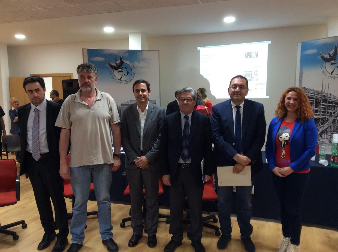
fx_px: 312
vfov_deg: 44.0
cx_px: 169
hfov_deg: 56.9
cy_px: 126
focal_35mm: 32
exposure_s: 1/25
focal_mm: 3.3
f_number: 2.4
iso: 100
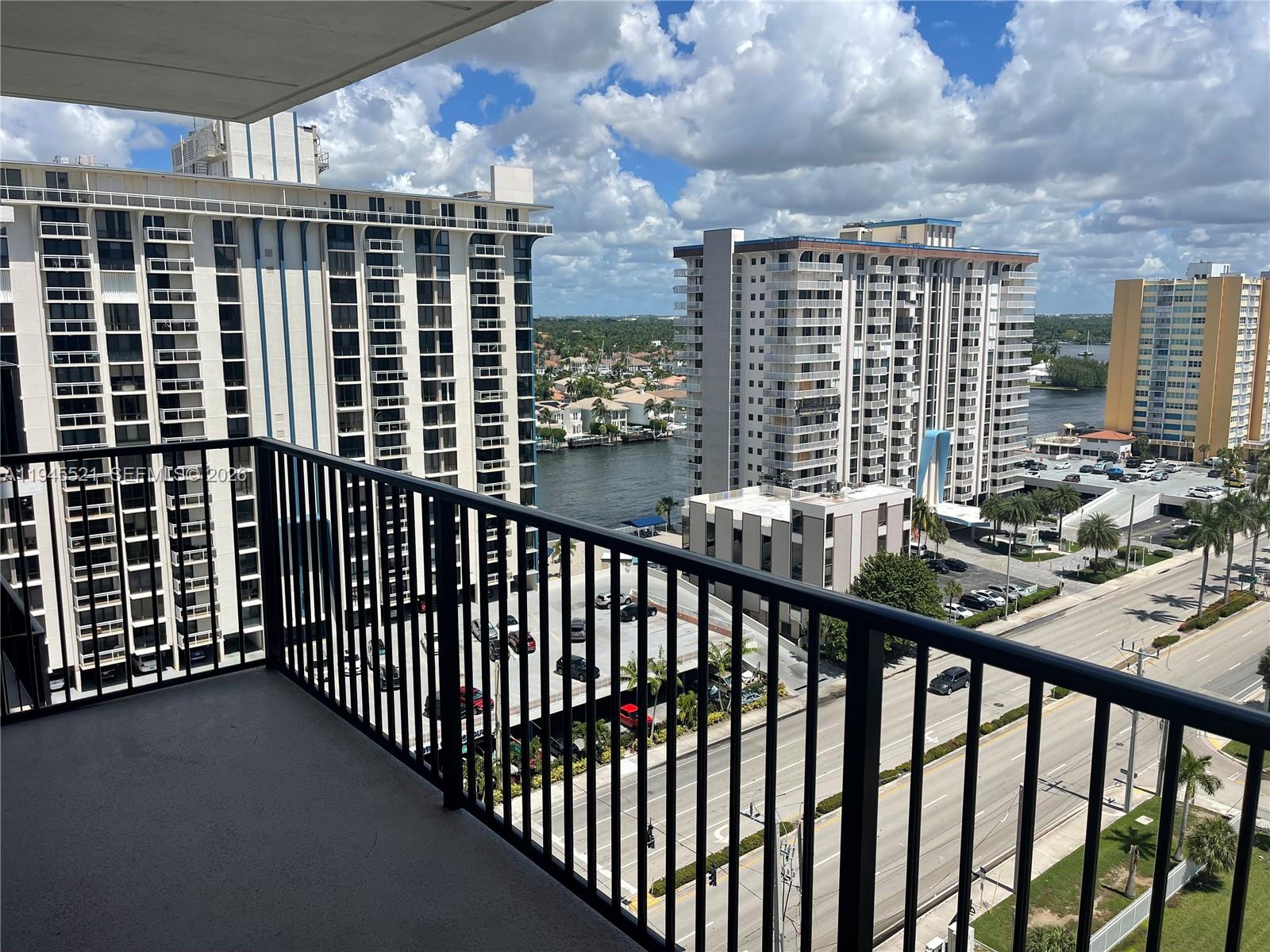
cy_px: 476
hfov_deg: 67.3
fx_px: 954
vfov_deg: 53.1
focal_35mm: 26
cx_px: 635
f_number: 1.6
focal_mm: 5.1
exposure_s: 1/5618
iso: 32
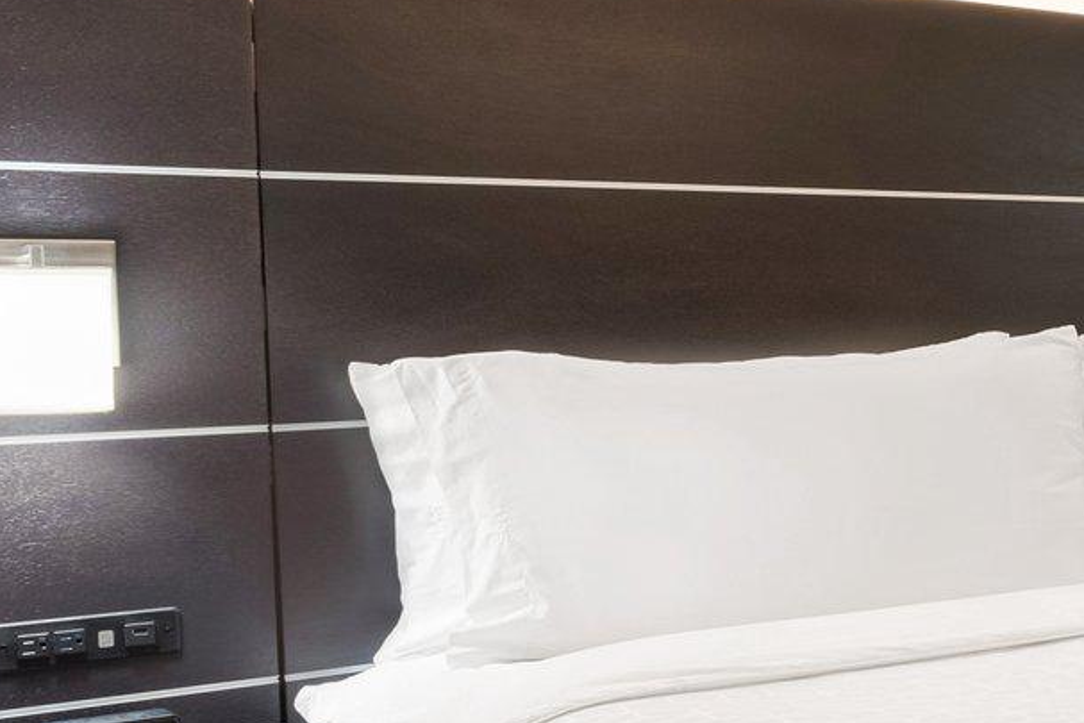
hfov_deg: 25.1
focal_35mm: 54
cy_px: 536
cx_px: 1727
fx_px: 1626
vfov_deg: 24.8
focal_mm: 16
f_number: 8
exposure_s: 1/1.25
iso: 400
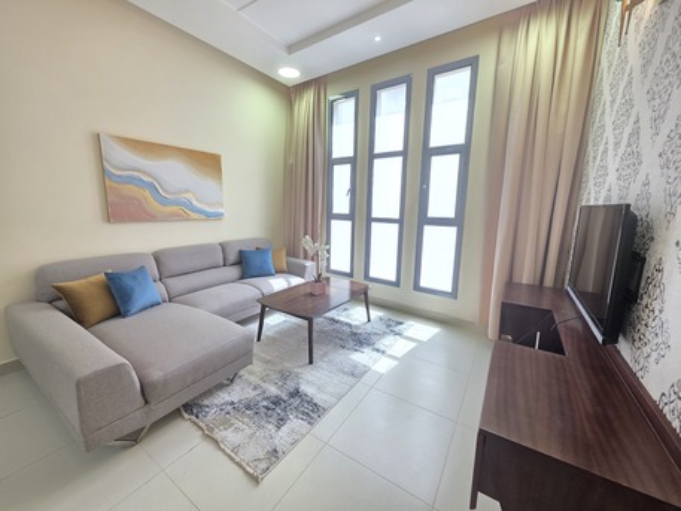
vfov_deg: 89.9
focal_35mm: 13
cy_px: 256
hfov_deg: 106.2
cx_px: 340
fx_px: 256
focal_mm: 2.2
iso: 80
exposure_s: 1/100
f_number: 1.9
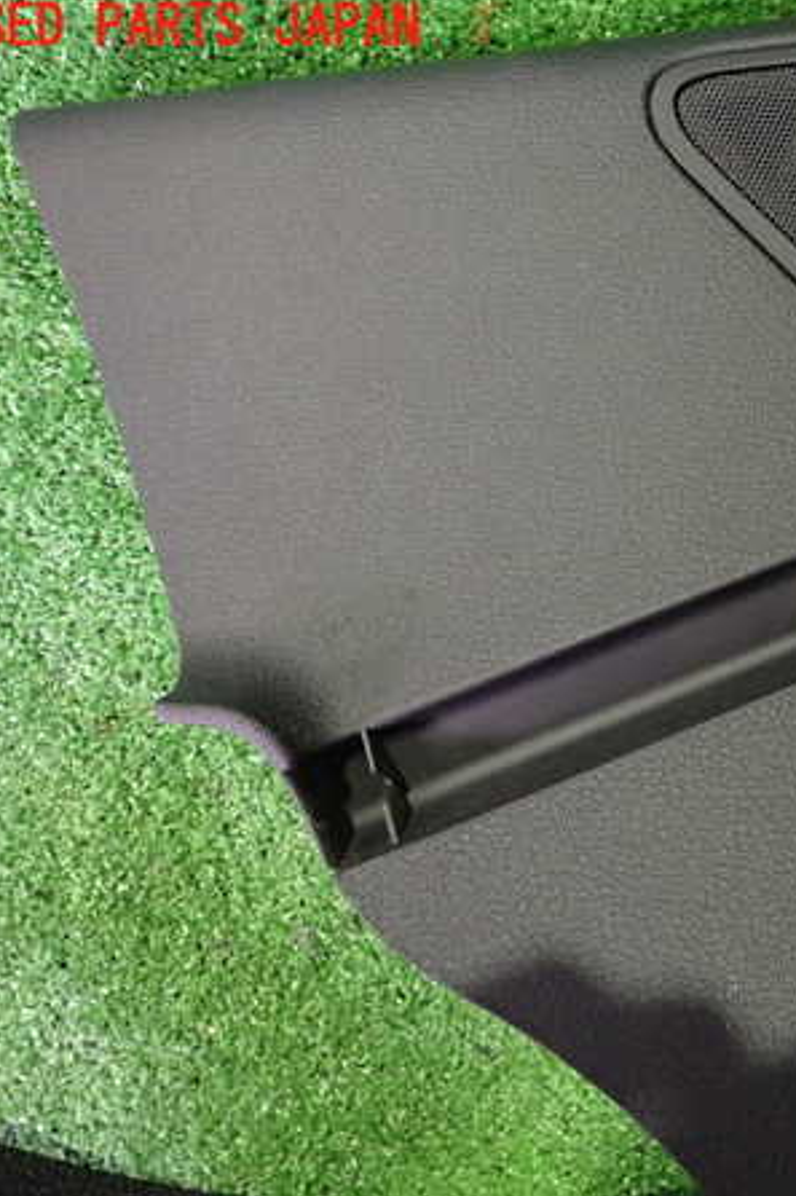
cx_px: 737
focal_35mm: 35
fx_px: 1162
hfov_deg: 35.3
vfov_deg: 54.5
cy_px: 598
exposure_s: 1/25
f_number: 2
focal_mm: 4.5
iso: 800
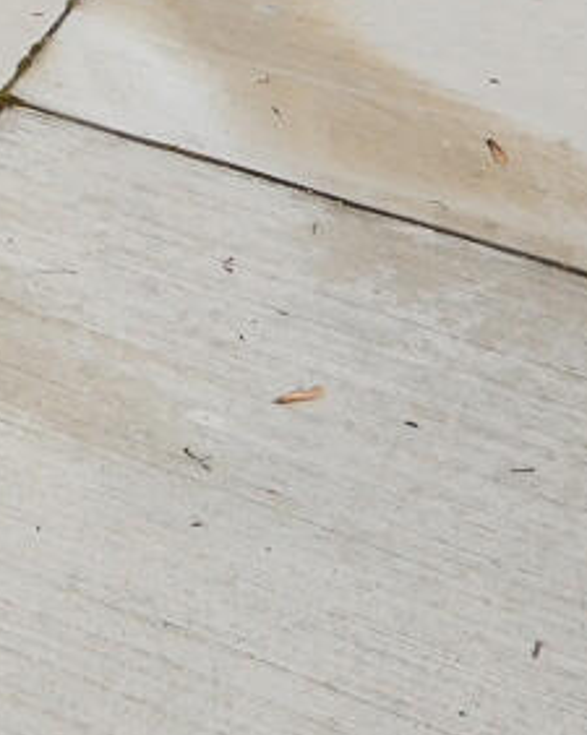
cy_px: -1684
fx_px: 3045
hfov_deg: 9.8
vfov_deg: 9.5
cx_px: -762
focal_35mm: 140
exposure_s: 1/320
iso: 100
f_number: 6.3
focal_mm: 14
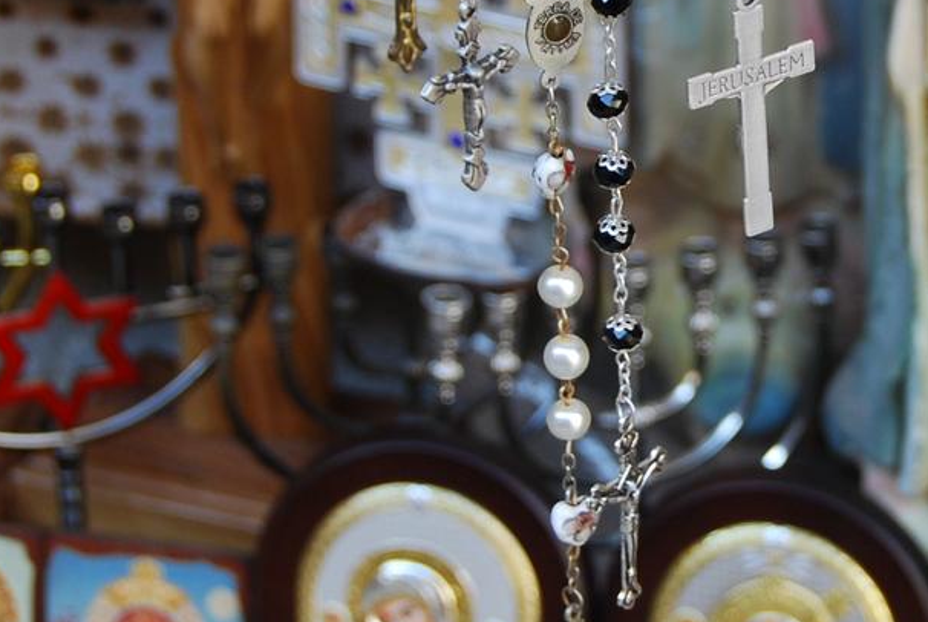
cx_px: 778
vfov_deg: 7.3
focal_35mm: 188
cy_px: 167
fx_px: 4853
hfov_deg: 10.9
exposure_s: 1/80
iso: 200
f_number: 4.8
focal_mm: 38
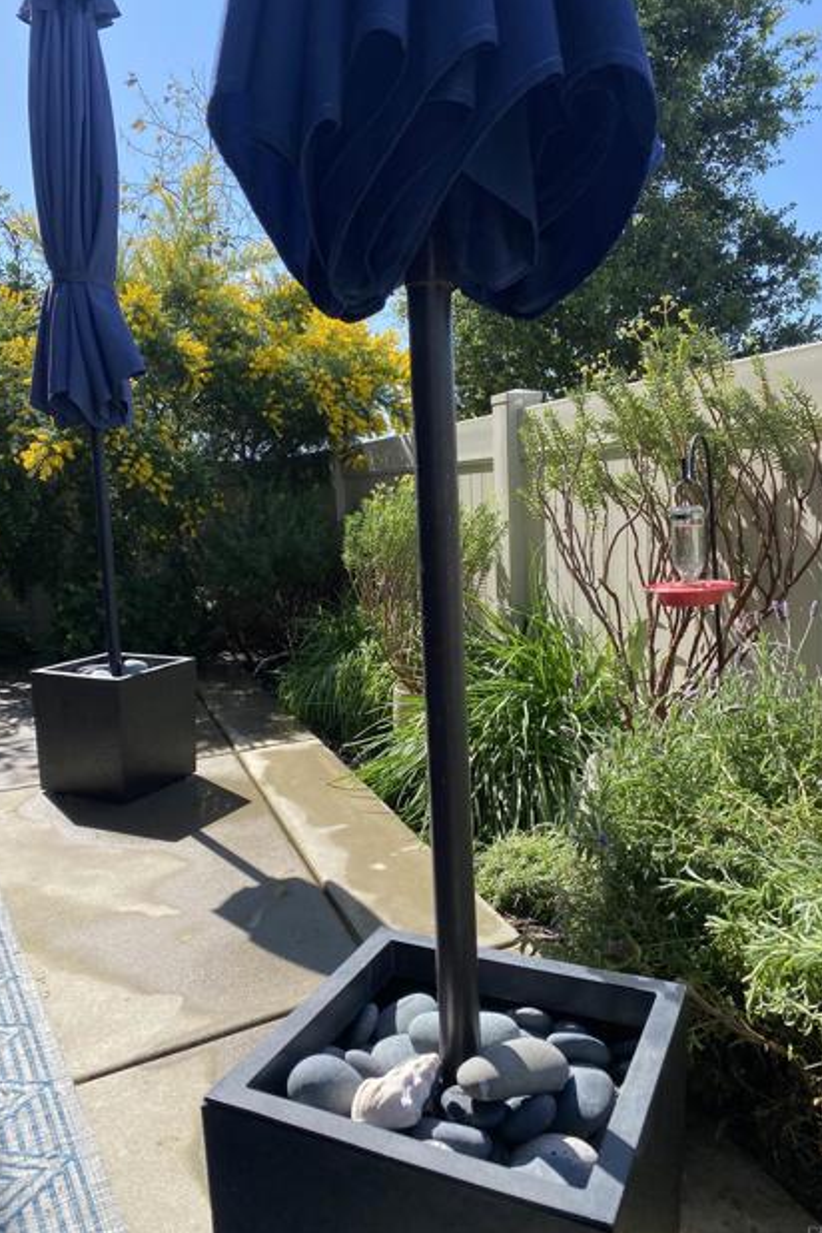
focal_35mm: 28
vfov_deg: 65.5
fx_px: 959
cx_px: 383
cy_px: 601
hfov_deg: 46.4
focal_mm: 4.25
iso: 32
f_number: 1.8
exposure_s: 1/1300
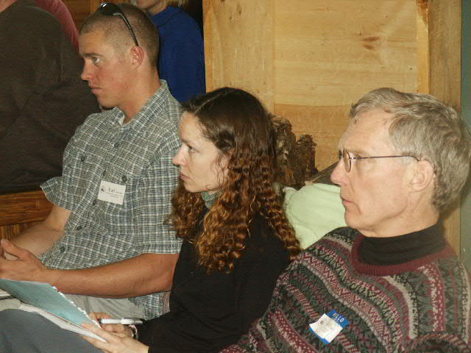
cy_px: 176
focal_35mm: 114
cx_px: 236
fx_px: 1551
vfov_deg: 13.0
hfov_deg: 17.3
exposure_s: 1/90
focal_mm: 23.23
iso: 200
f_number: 3.6
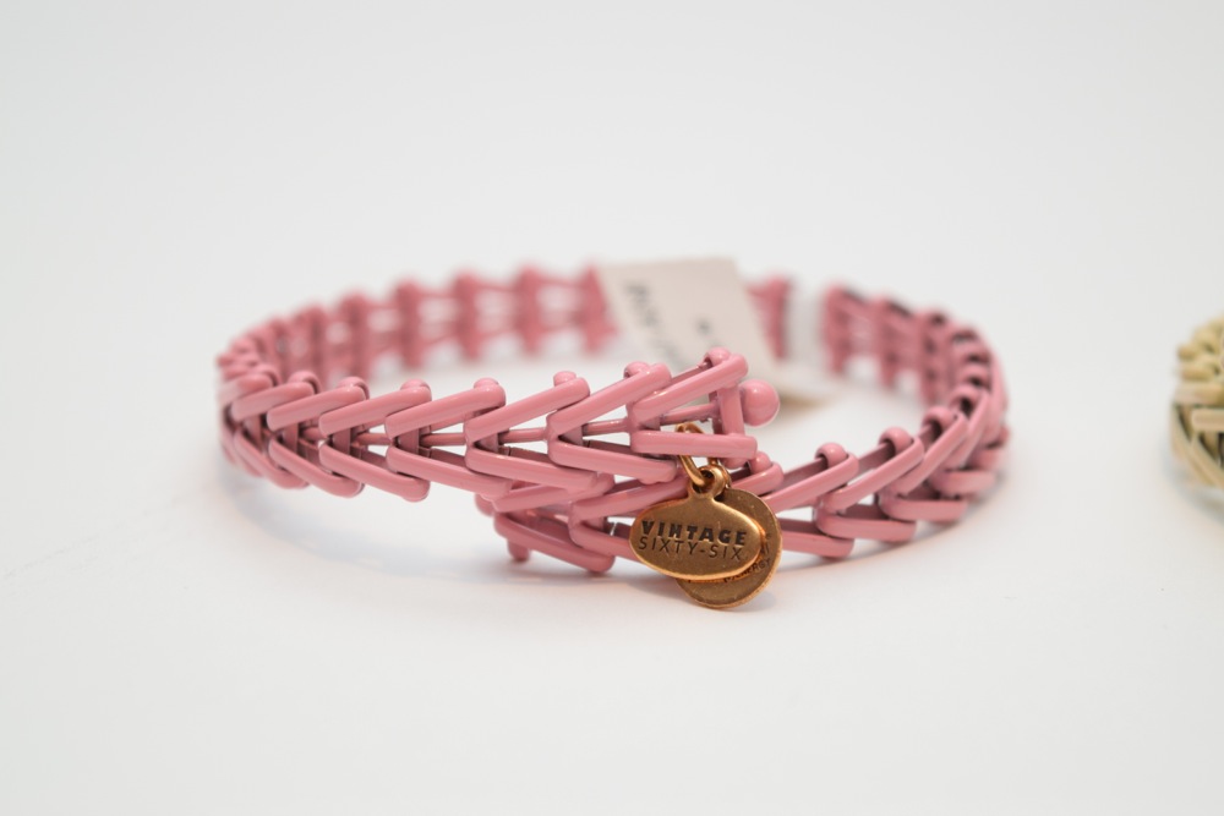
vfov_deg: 16.6
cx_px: 612
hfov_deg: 24.6
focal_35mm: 82
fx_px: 2805
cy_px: 408
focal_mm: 55
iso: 800
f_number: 5.6
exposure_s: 1/100
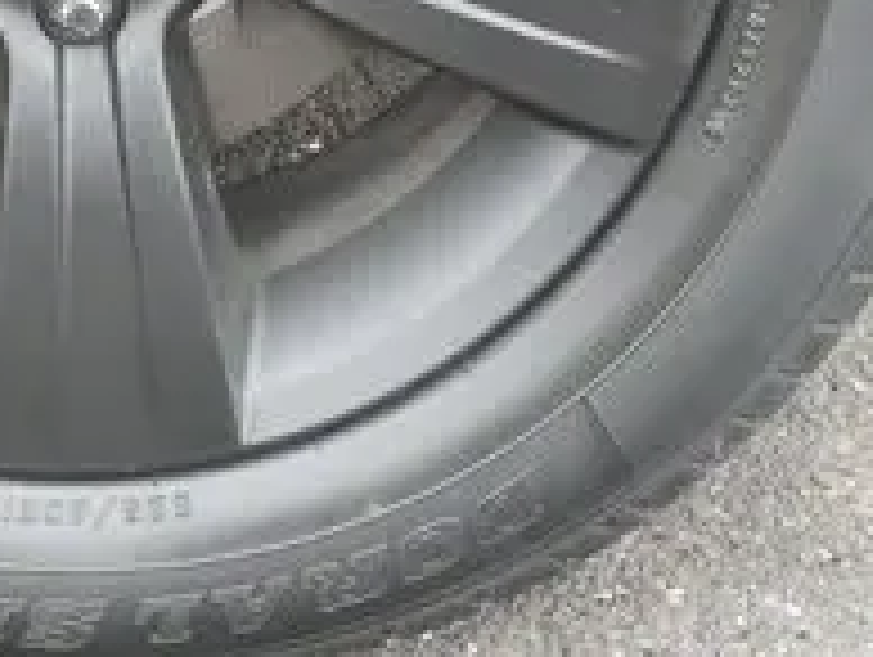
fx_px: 3005
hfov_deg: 16.3
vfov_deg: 12.0
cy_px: -272
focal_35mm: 119
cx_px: 45
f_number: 10
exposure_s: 1/25
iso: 3200
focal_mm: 18
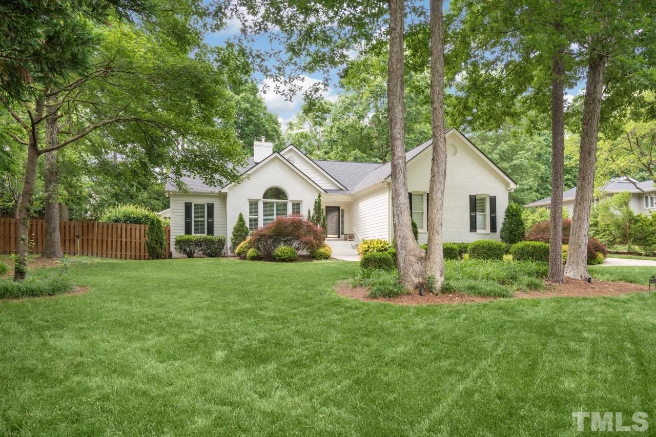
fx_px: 401
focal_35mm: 22
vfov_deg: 57.2
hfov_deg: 78.6
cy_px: 218
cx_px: 328
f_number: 11
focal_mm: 22
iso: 320
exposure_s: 1/50
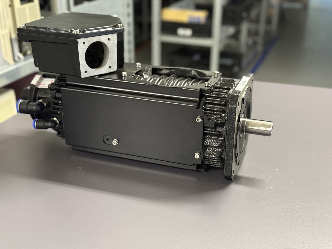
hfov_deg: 39.7
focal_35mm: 48
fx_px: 460
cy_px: 124
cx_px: 166
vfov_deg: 30.3
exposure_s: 1/25
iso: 500
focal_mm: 6.76
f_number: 1.78
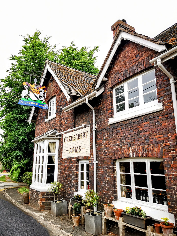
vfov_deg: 65.3
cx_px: 88
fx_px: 184
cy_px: 118
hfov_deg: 51.4
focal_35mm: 27
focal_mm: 5.56
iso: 50
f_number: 1.6
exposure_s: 1/359
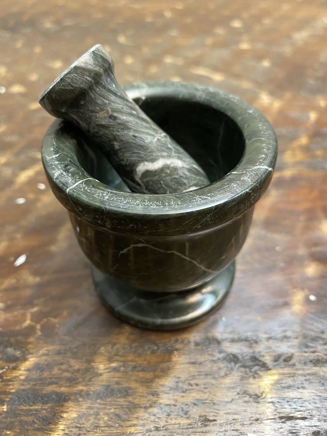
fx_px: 315
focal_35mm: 25
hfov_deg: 54.9
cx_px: 164
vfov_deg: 69.4
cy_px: 218
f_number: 1.8
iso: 500
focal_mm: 4.25
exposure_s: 1/60
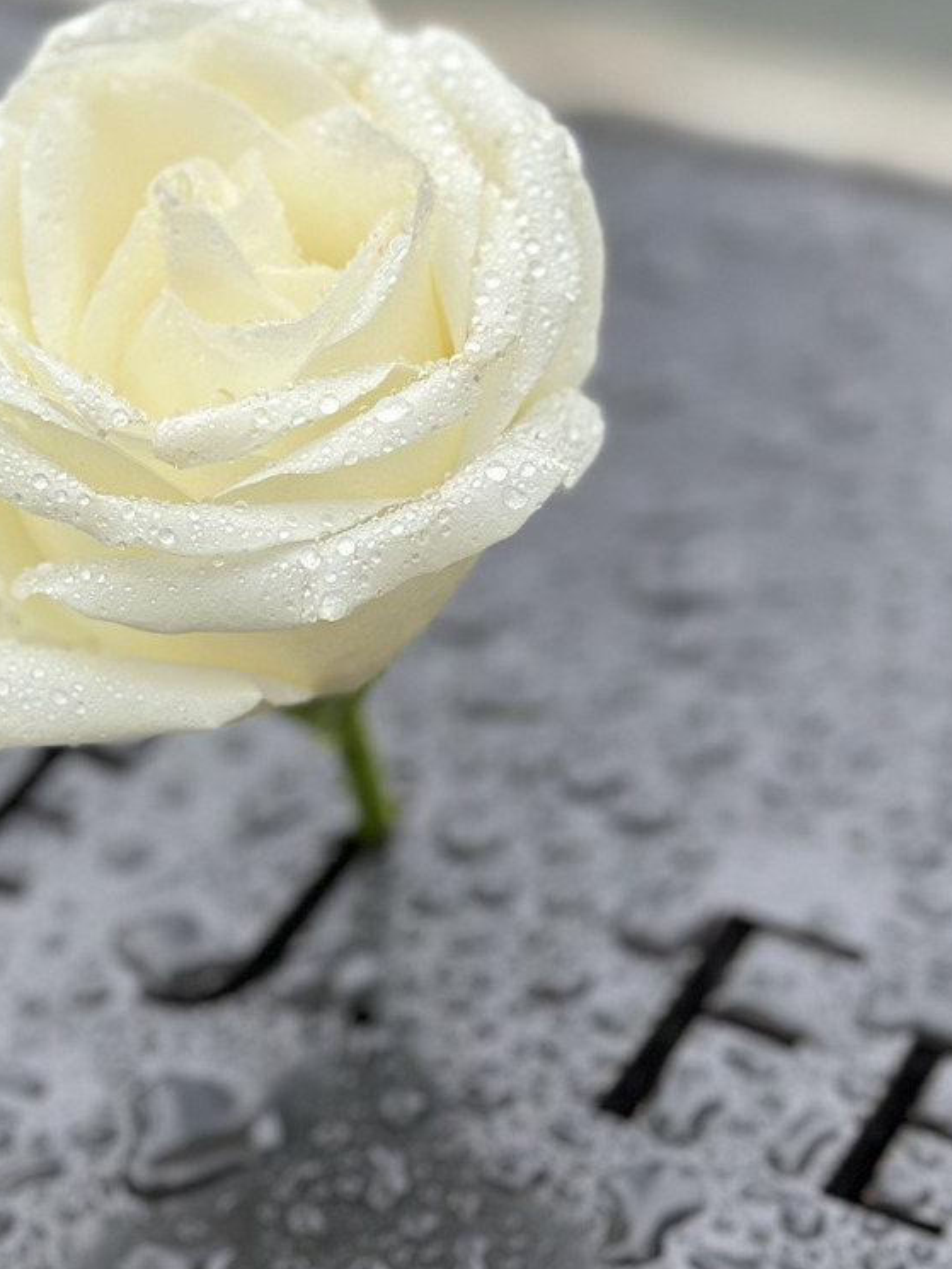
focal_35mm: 88
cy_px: 609
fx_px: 3226
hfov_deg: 16.7
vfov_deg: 22.2
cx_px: 267
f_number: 1.78
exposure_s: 1/590
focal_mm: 6.86
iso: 80
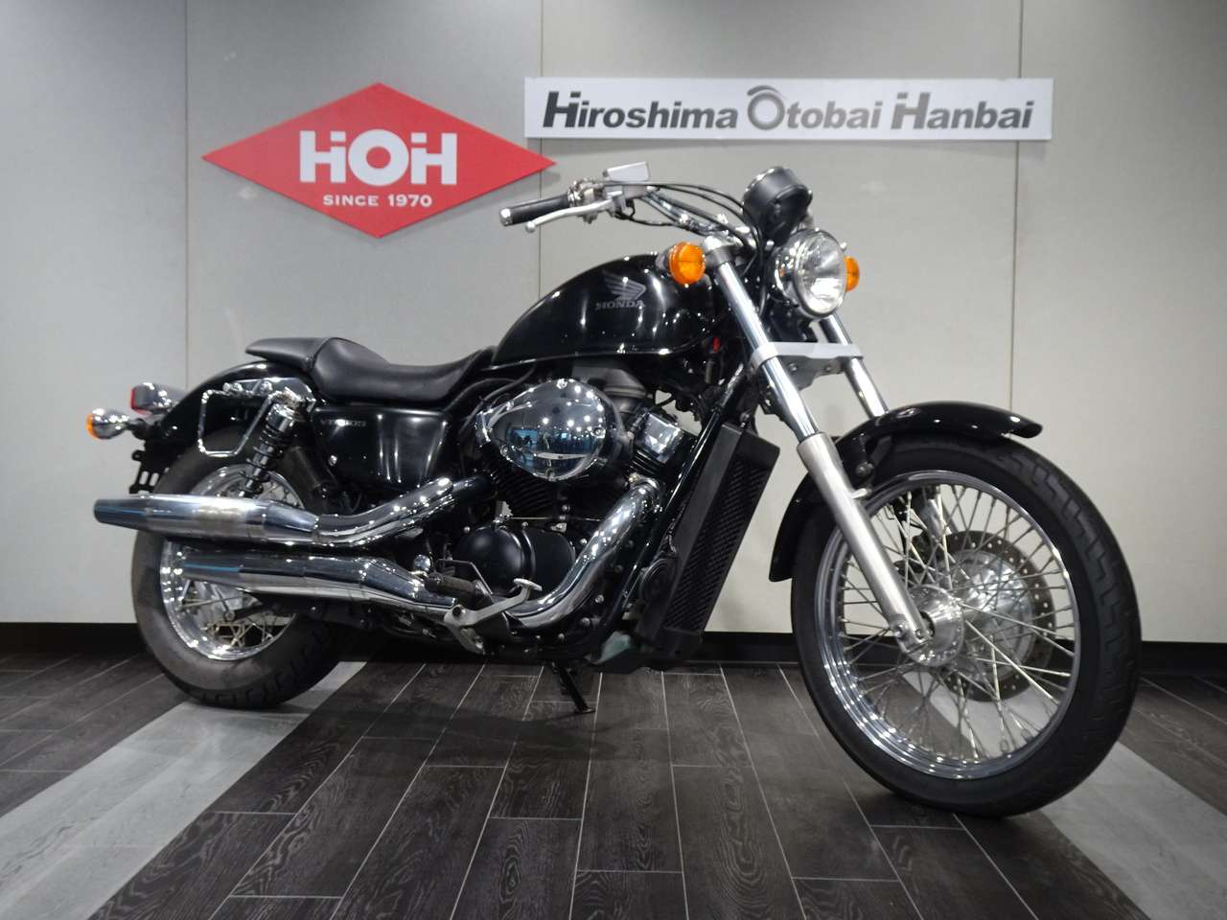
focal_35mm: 36
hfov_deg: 51.4
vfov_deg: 39.7
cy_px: 460
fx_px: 1276
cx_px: 614
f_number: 4
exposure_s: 1/40
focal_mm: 6.17
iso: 200
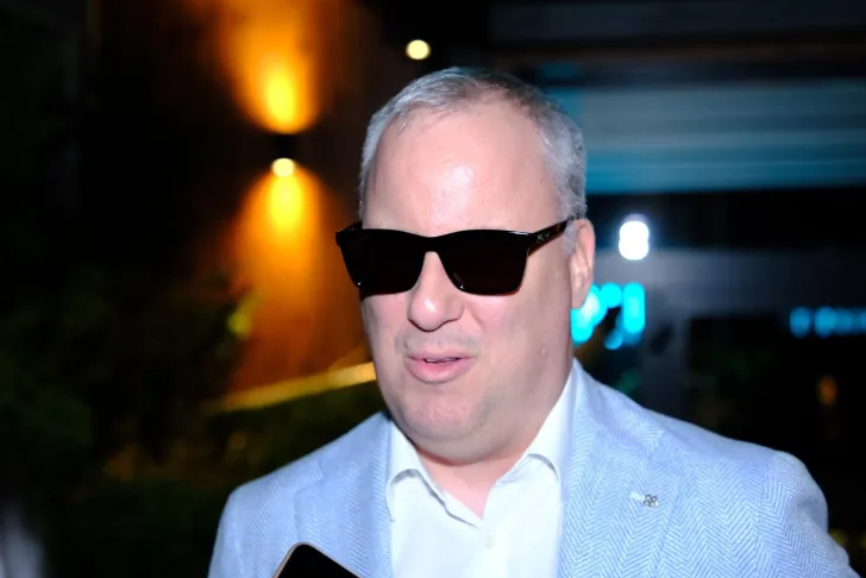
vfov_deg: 19.2
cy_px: 281
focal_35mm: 71
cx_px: 451
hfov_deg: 28.4
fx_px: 1709
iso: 2000
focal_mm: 45.5
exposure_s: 1/160
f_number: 2.8
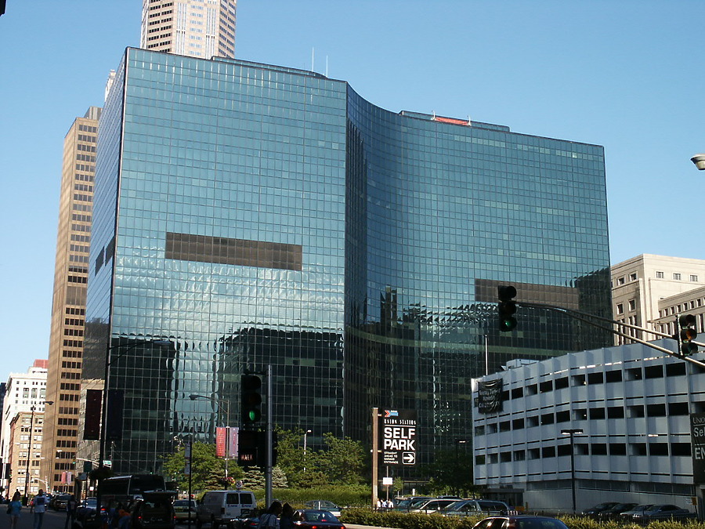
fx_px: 1018
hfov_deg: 38.2
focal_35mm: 50
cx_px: 352
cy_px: 264
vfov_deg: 29.1
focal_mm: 10.5
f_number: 8
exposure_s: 1/125
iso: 64
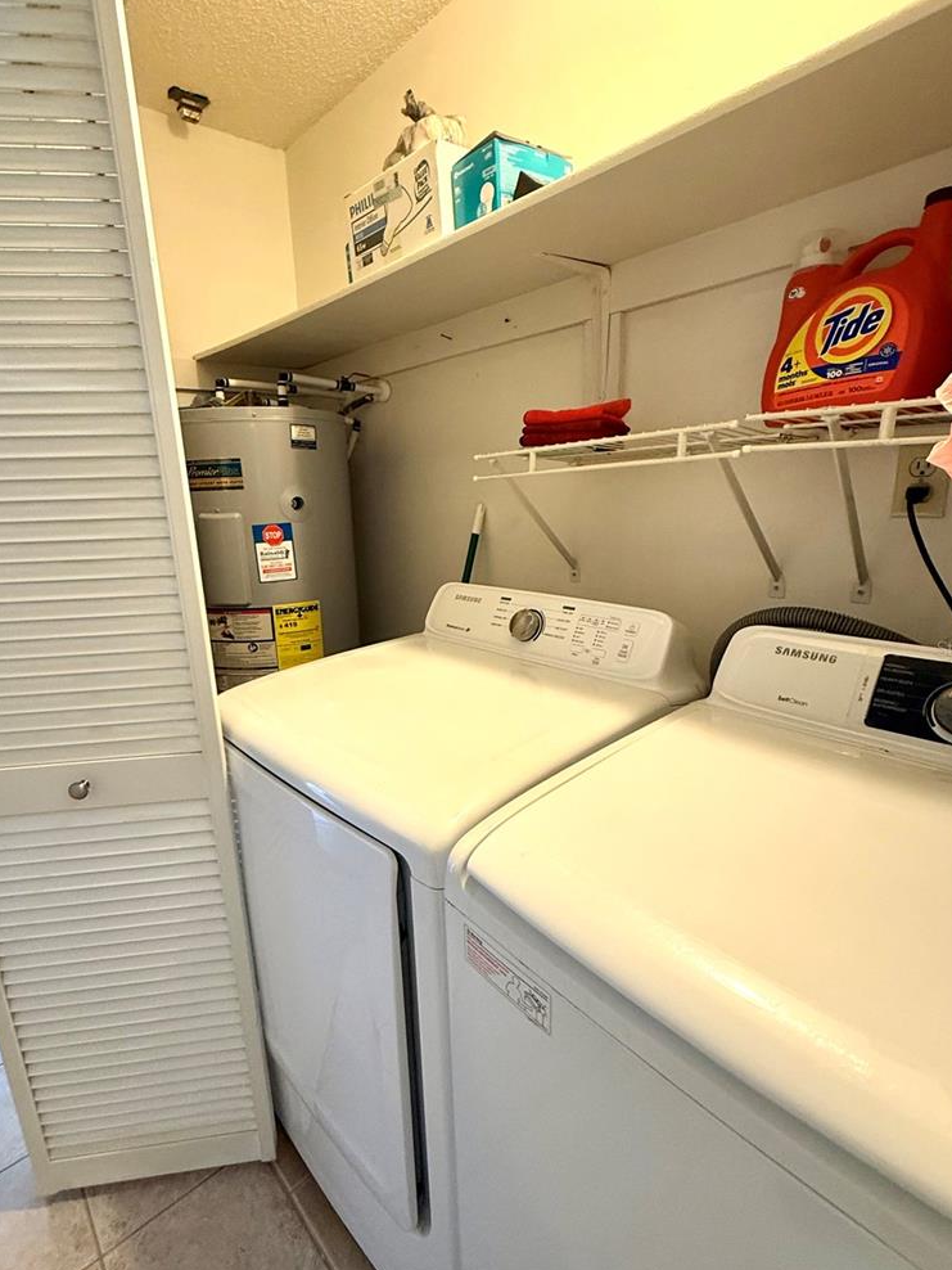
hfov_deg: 74.7
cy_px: 648
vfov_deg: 91.0
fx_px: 623
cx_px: 450
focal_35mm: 17
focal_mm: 2.22
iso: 320
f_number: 2.2
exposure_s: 1/60
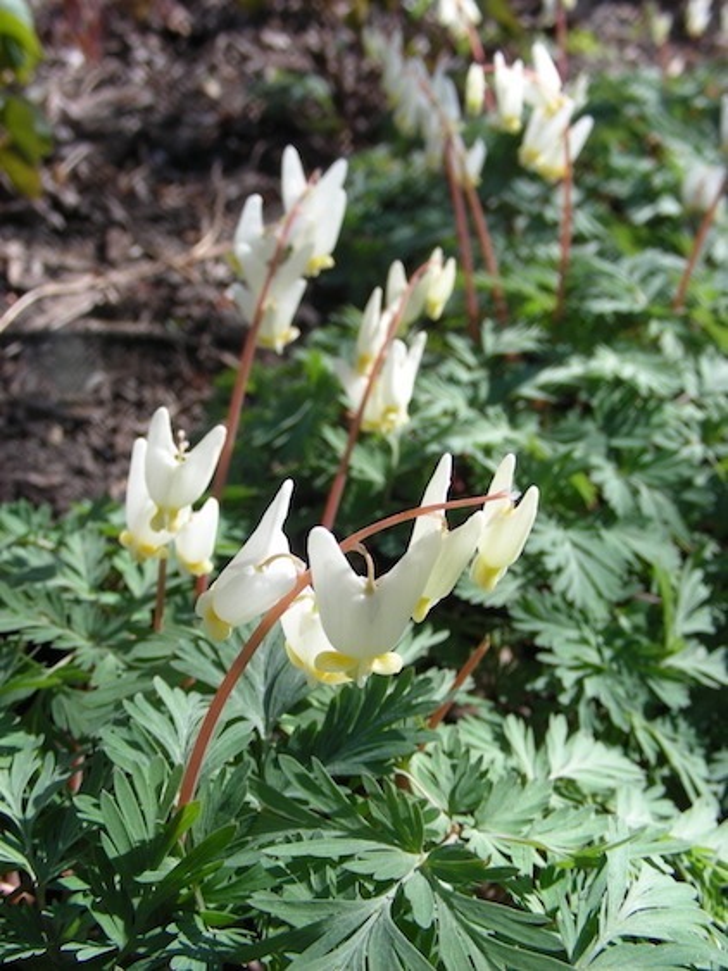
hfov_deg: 37.7
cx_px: 364
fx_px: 1066
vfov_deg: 49.0
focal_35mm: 38
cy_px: 486
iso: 50
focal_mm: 6.3
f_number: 4
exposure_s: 1/226
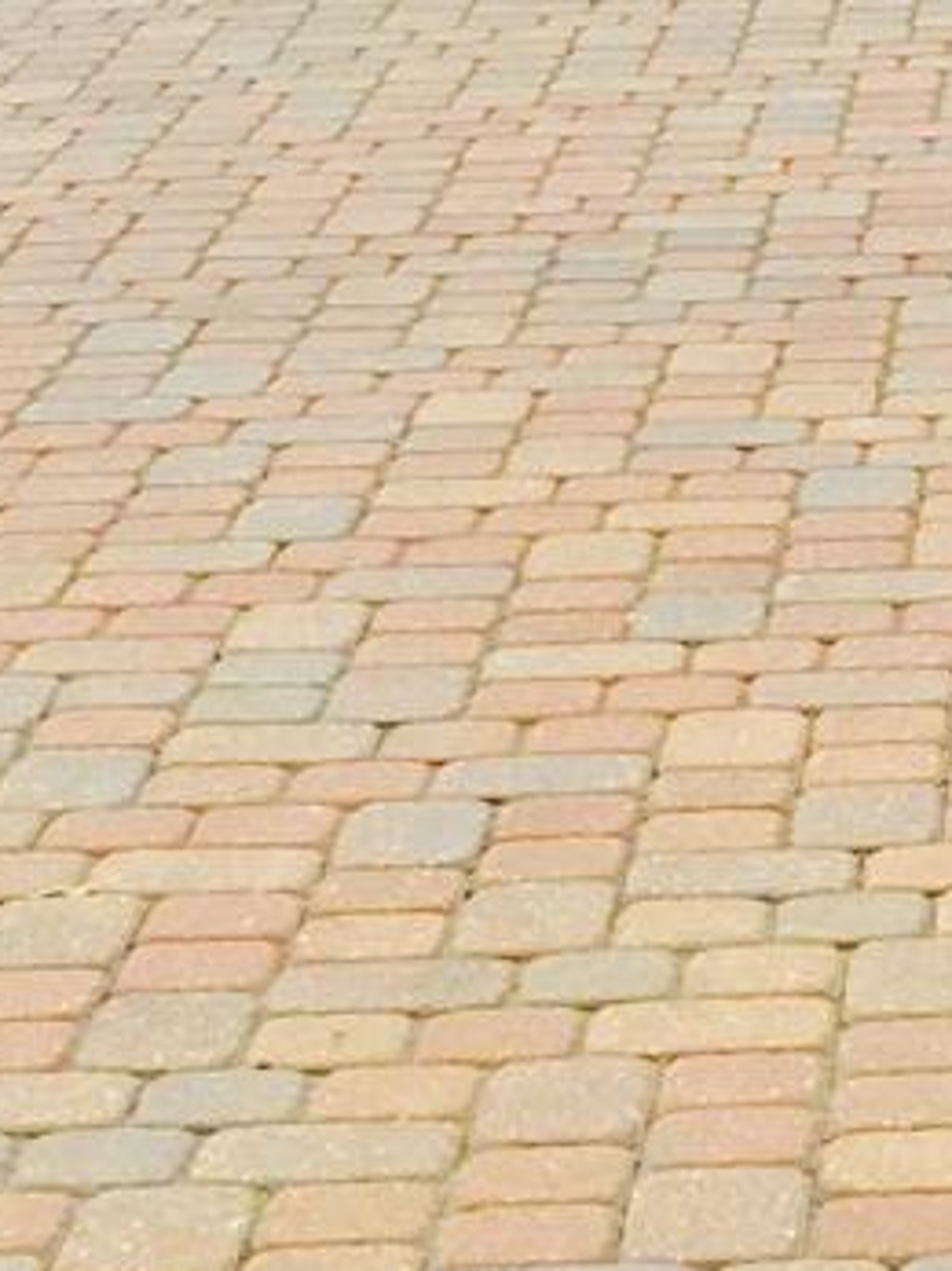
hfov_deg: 8.8
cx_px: 904
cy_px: -502
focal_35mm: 167
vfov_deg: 11.5
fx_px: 6127
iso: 32
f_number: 2.2
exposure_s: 1/1319
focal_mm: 4.15
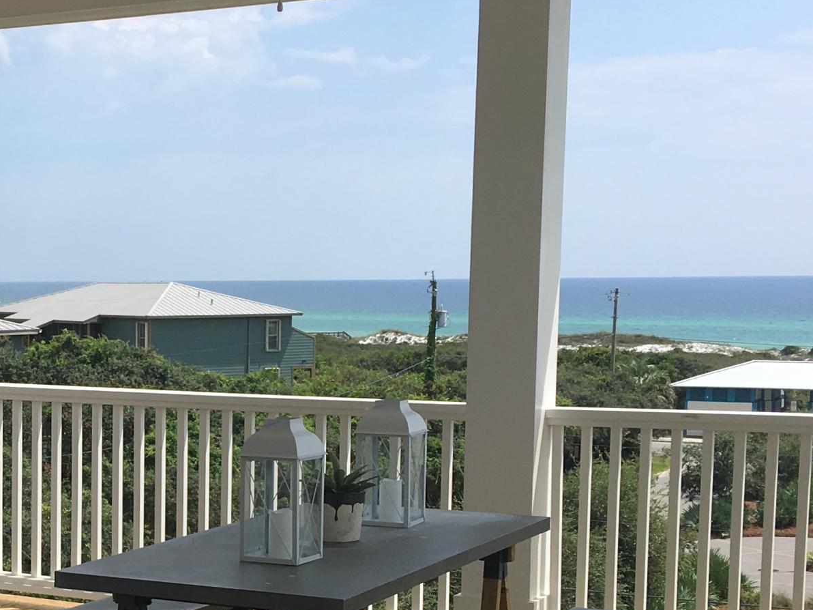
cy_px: 482
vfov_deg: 20.0
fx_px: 1714
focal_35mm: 73
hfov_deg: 25.5
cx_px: 29
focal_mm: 4.15
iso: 25
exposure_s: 1/2024
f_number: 2.2
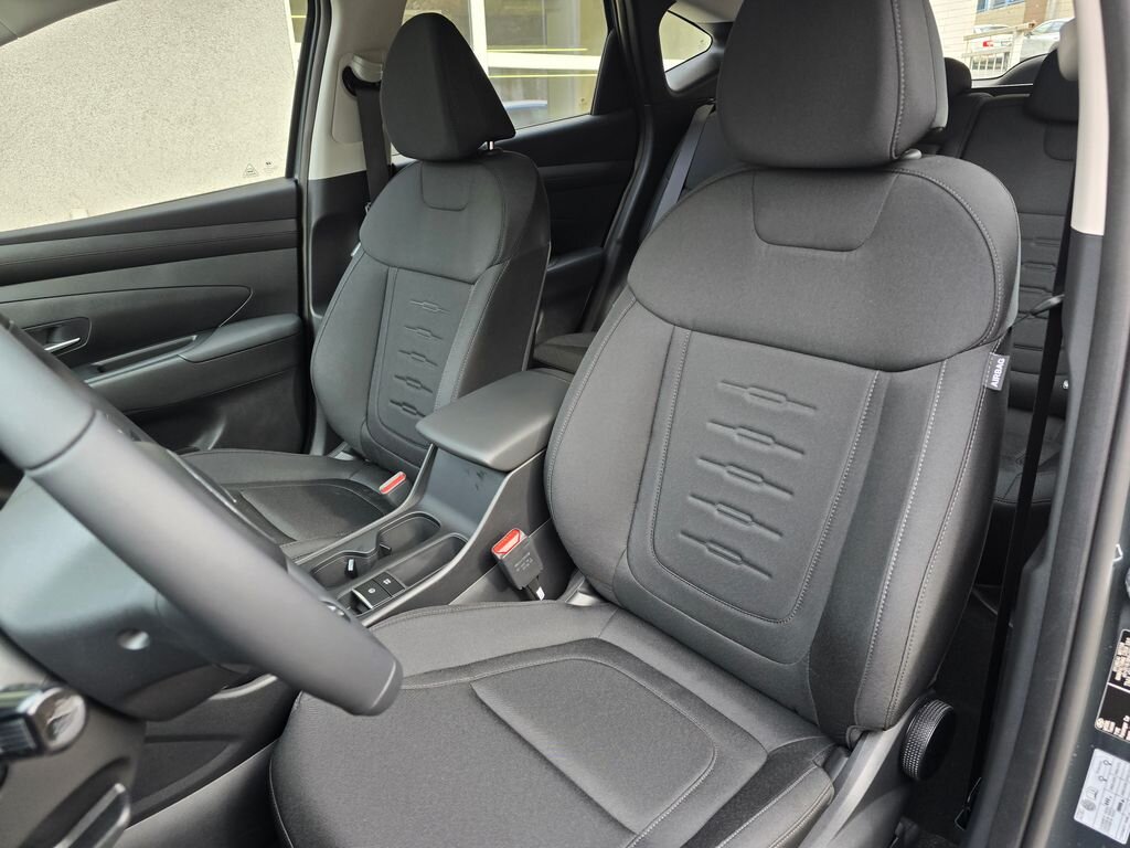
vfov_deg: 58.9
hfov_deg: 73.9
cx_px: 565
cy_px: 424
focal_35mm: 23
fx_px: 751
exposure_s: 1/180
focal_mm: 6.3
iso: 100
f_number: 1.7
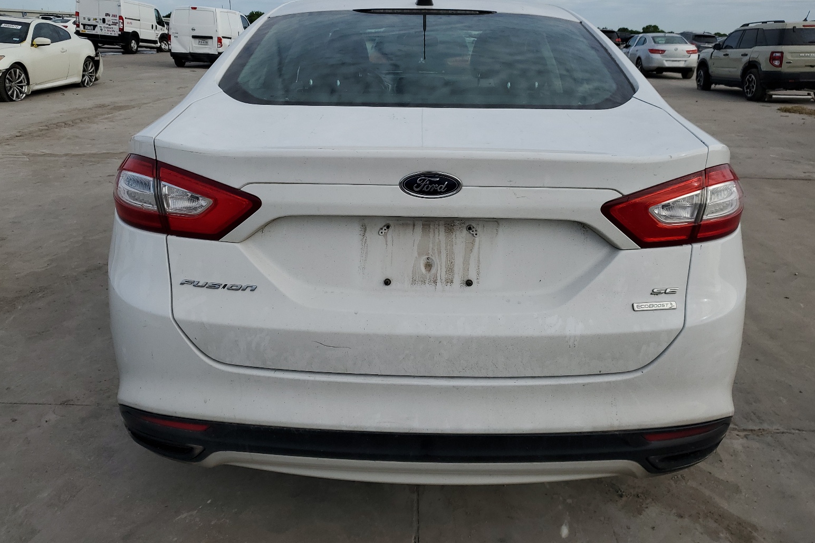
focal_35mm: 28
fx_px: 634
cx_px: 418
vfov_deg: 46.3
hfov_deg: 65.5
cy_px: 232
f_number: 1.5
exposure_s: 1/3333
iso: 50
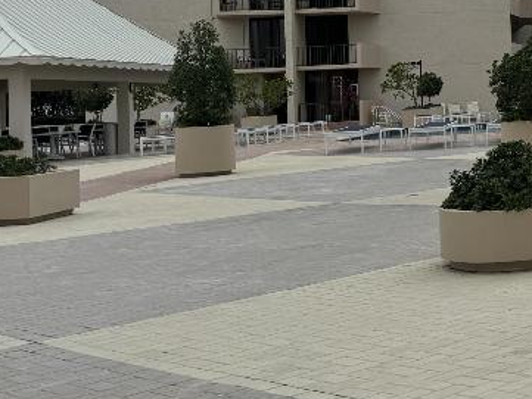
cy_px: 38
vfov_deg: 21.2
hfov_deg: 23.9
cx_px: 749
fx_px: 1045
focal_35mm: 68
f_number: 1.78
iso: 80
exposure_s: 1/4310
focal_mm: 6.86
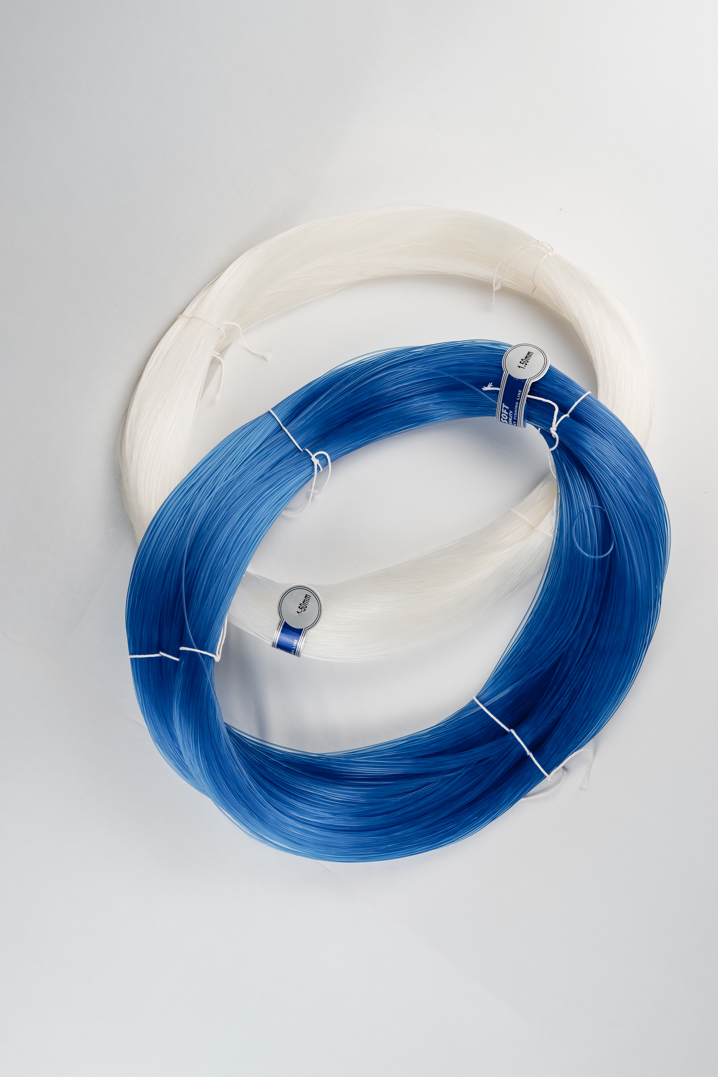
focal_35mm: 38
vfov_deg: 50.7
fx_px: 1137
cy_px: 504
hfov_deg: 35.1
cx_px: 371
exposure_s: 1/250
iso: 320
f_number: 6.3
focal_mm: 35
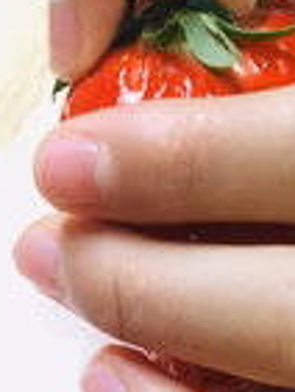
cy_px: 520
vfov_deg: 21.4
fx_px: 930
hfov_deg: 17.9
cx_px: 70
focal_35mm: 82
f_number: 2.2
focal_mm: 4.15
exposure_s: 1/33
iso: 250
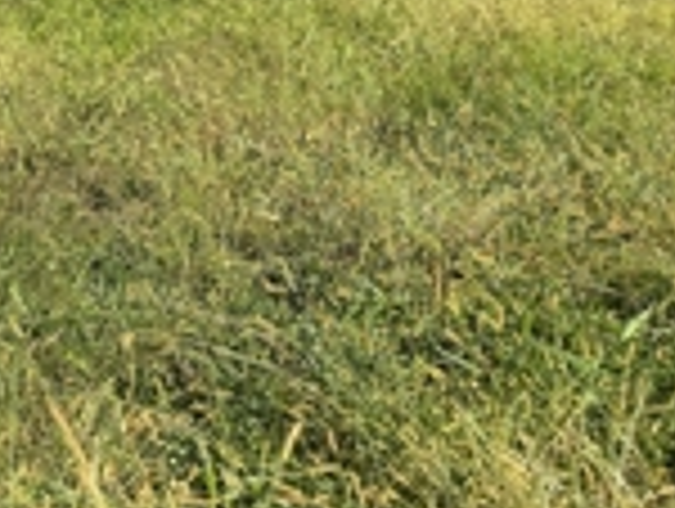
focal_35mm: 64
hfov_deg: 26.7
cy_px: -99
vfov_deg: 21.4
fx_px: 1250
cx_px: -144
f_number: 1.78
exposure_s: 1/2703
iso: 80
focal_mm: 6.76
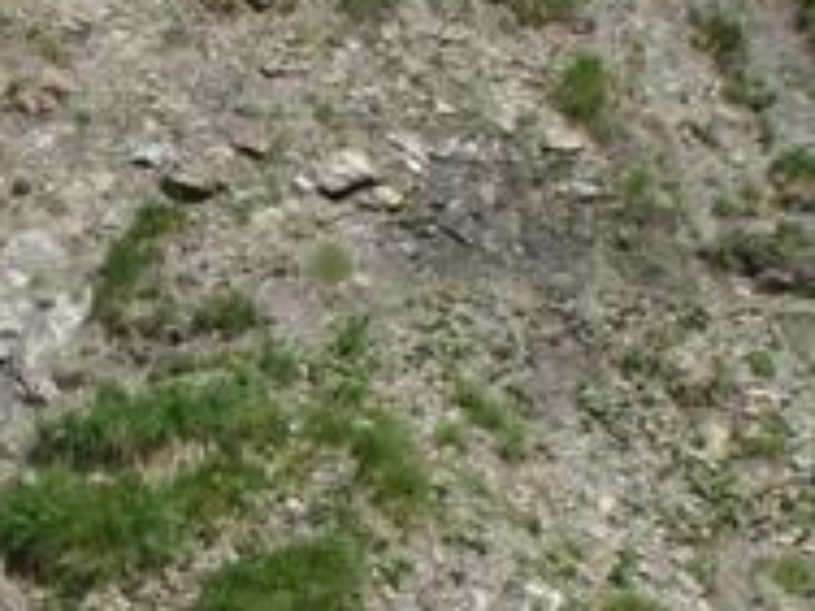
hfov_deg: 16.3
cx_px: 91
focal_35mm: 119
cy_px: 559
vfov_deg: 12.4
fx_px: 2802
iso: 50
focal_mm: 5.86
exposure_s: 1/200
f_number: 6.3
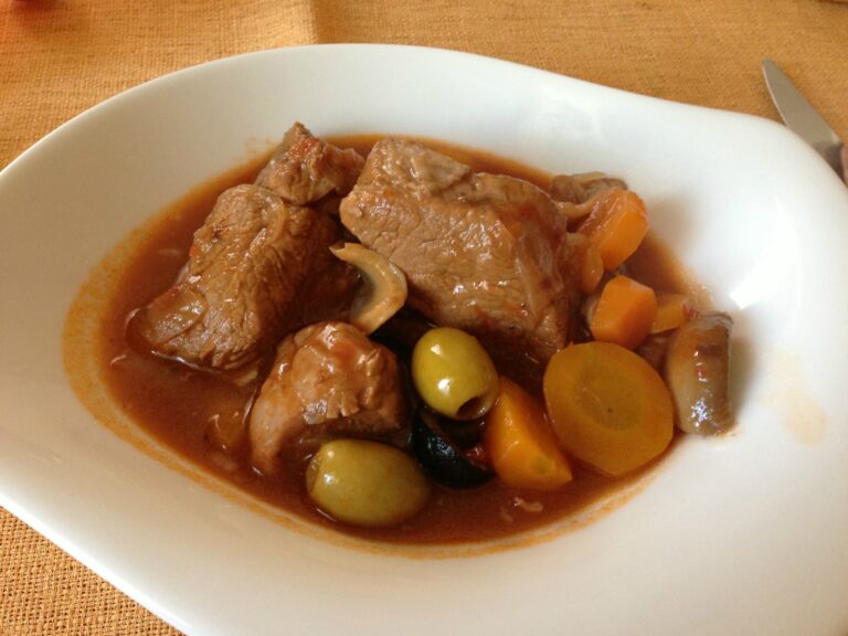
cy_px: 318
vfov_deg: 42.9
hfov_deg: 55.4
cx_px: 424
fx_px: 808
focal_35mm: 33
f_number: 2.4
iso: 160
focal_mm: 4.13
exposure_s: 1/20
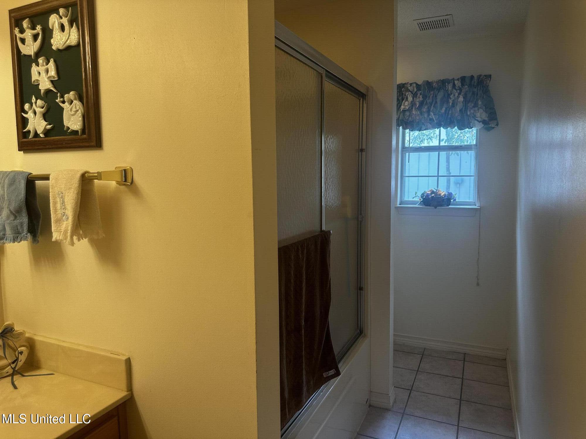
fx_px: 406
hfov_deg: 71.6
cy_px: 220
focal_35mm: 24
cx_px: 293
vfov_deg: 56.8
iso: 160
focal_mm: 6.86
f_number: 1.78
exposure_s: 1/60
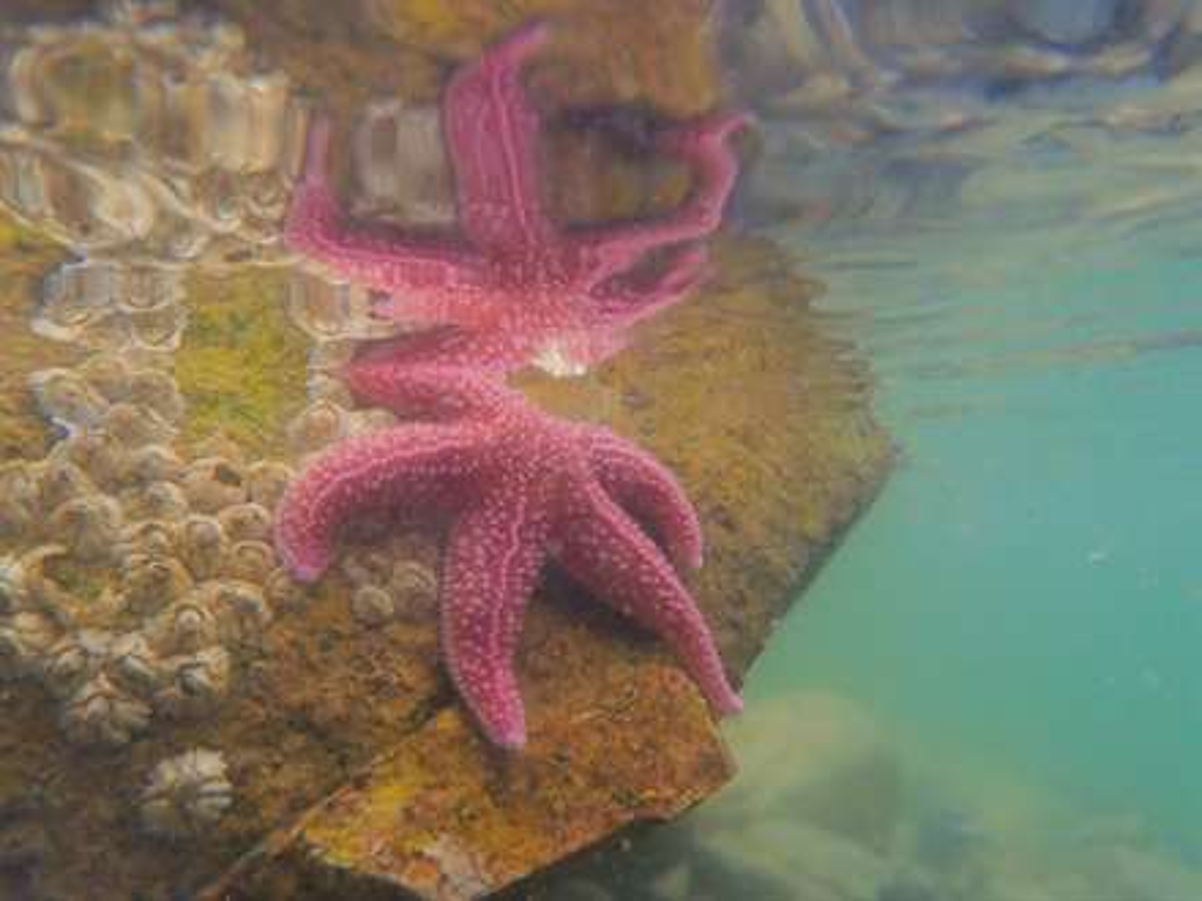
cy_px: 450
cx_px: 601
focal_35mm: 30
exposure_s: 1/125
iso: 100
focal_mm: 5.4
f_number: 3.2
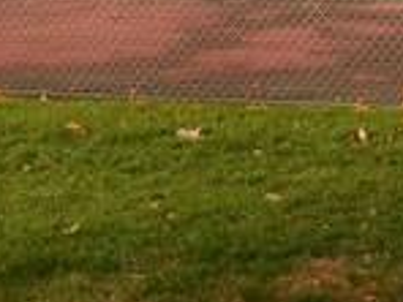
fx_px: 2014
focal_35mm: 173
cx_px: 419
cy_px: -133
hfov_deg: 11.3
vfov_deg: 8.4
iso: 125
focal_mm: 4.5
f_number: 3.3
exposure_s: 1/640
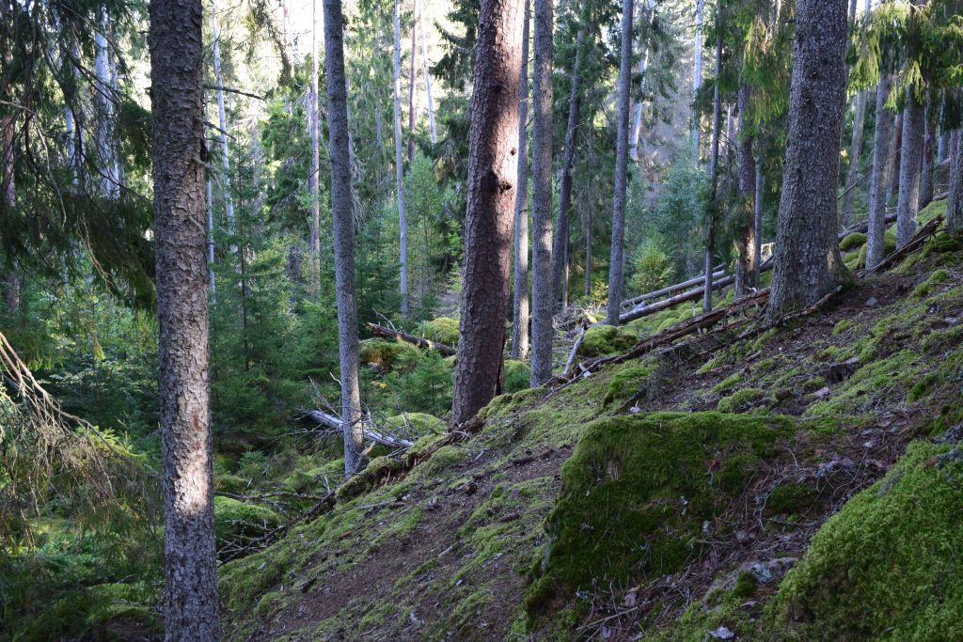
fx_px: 1124
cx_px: 482
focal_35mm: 42
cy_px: 321
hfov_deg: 46.4
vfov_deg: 31.9
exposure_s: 1/60
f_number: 8
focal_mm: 28
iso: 800
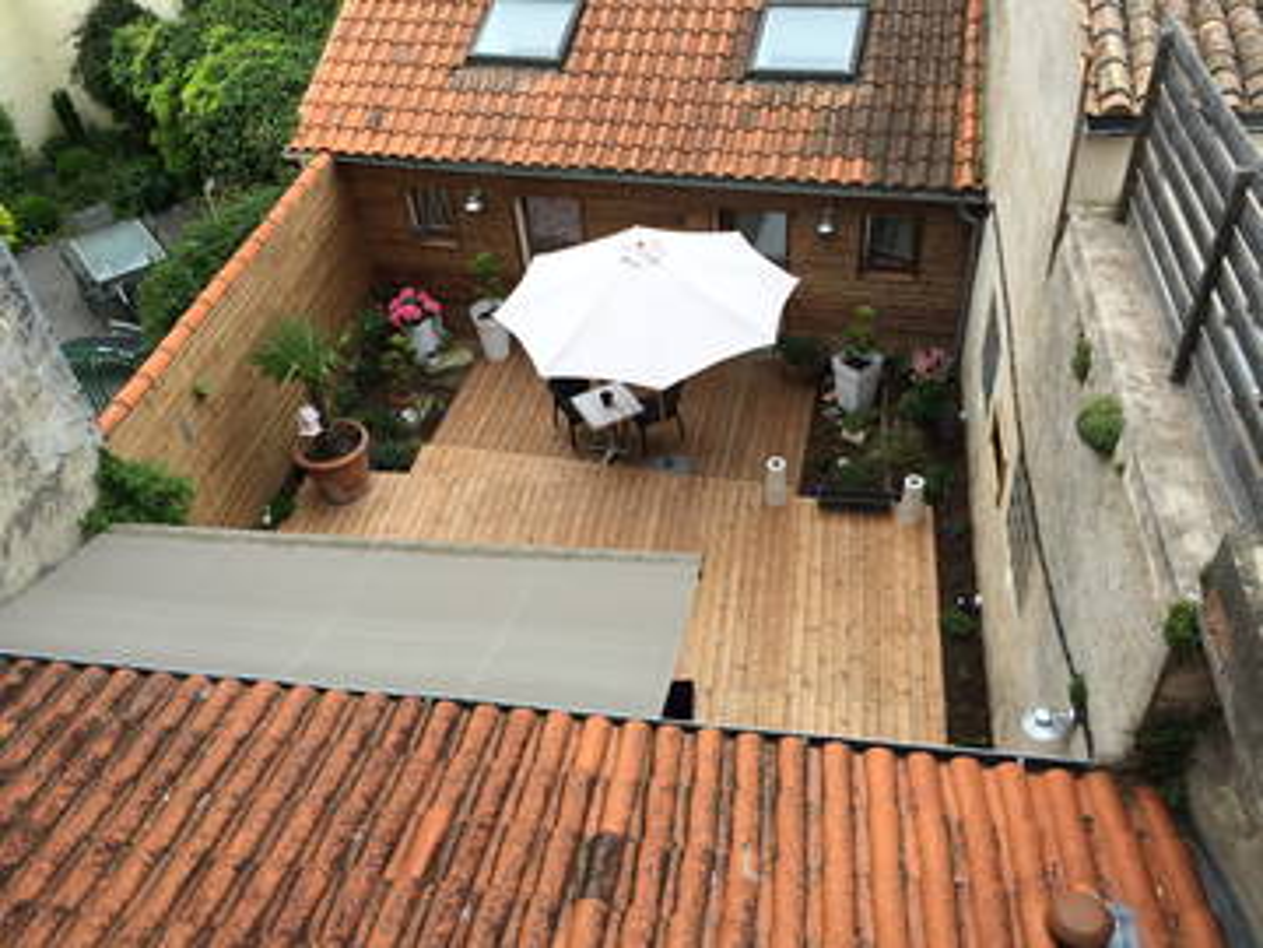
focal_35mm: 29
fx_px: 1058
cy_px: 474
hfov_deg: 61.7
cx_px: 632
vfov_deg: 48.2
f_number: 2.2
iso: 32
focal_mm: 4.15
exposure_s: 1/376
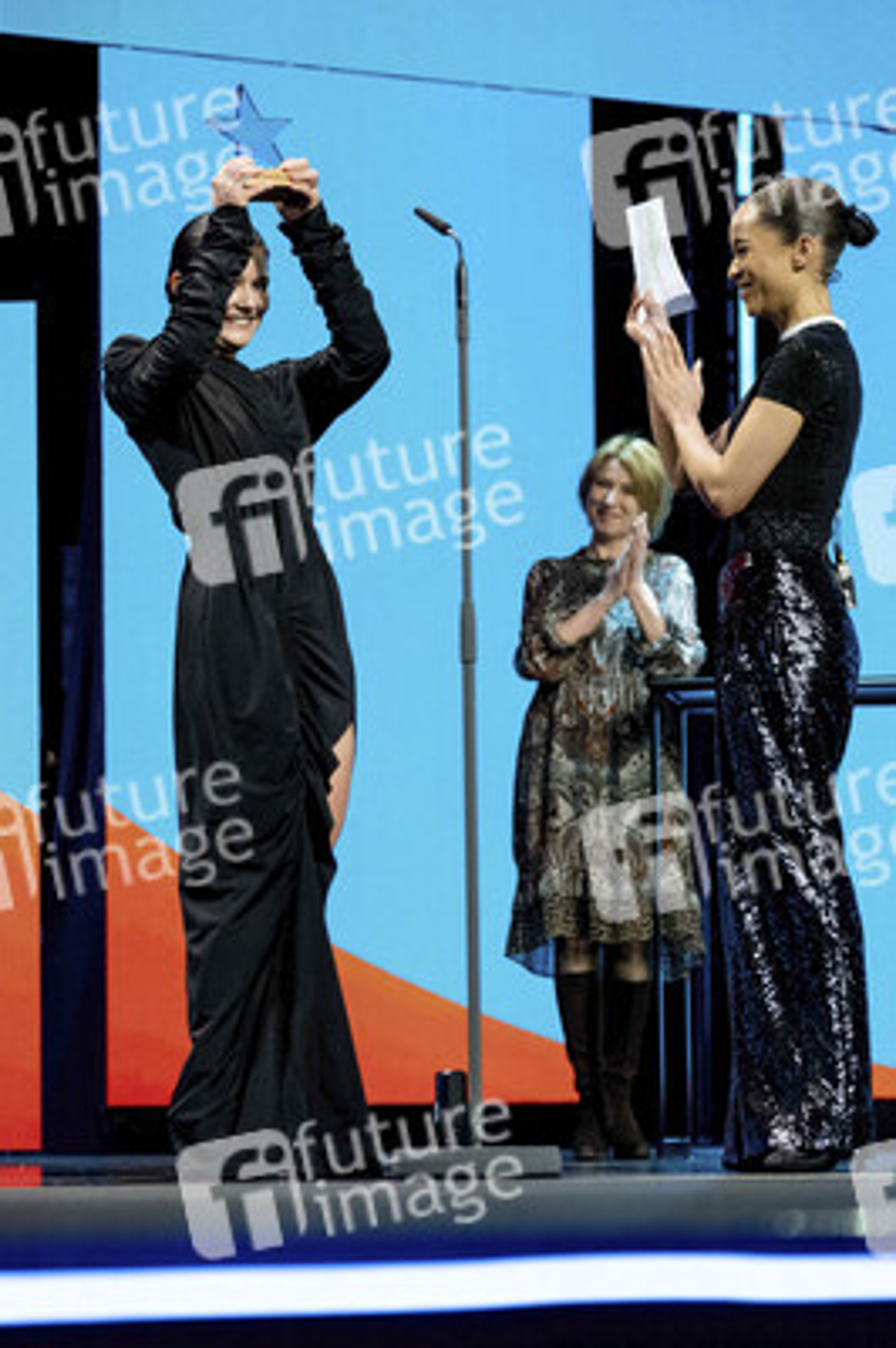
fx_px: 4712
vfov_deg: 16.3
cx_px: 448
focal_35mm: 126
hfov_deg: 10.9
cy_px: 674
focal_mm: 83.8
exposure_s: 1/220
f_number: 2.8
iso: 2500
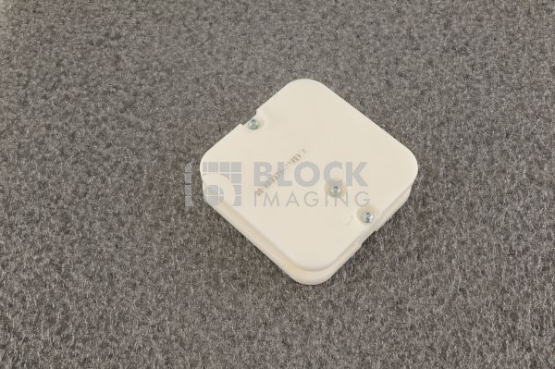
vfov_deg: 26.9
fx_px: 770
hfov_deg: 39.6
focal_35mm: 50
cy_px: 184
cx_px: 278
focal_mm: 50
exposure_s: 1/125
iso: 1600
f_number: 13
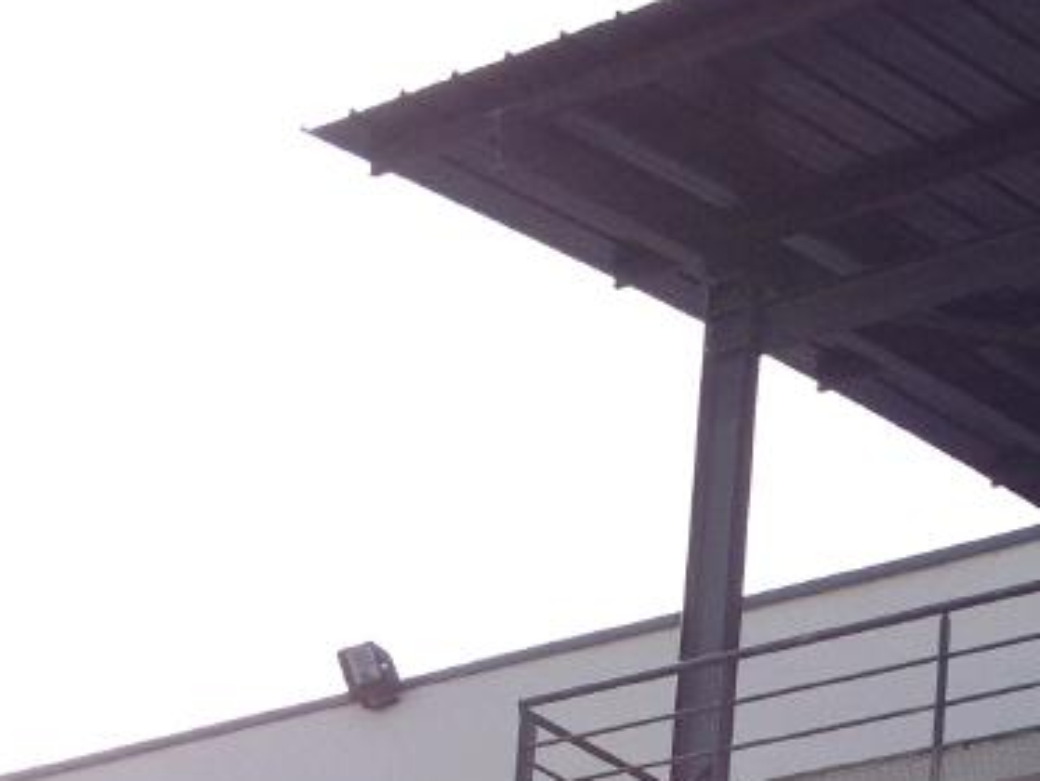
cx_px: 951
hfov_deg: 16.2
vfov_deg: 11.7
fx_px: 3606
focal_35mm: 120
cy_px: 1266
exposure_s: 1/890
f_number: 2.4
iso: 50
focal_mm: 4.28
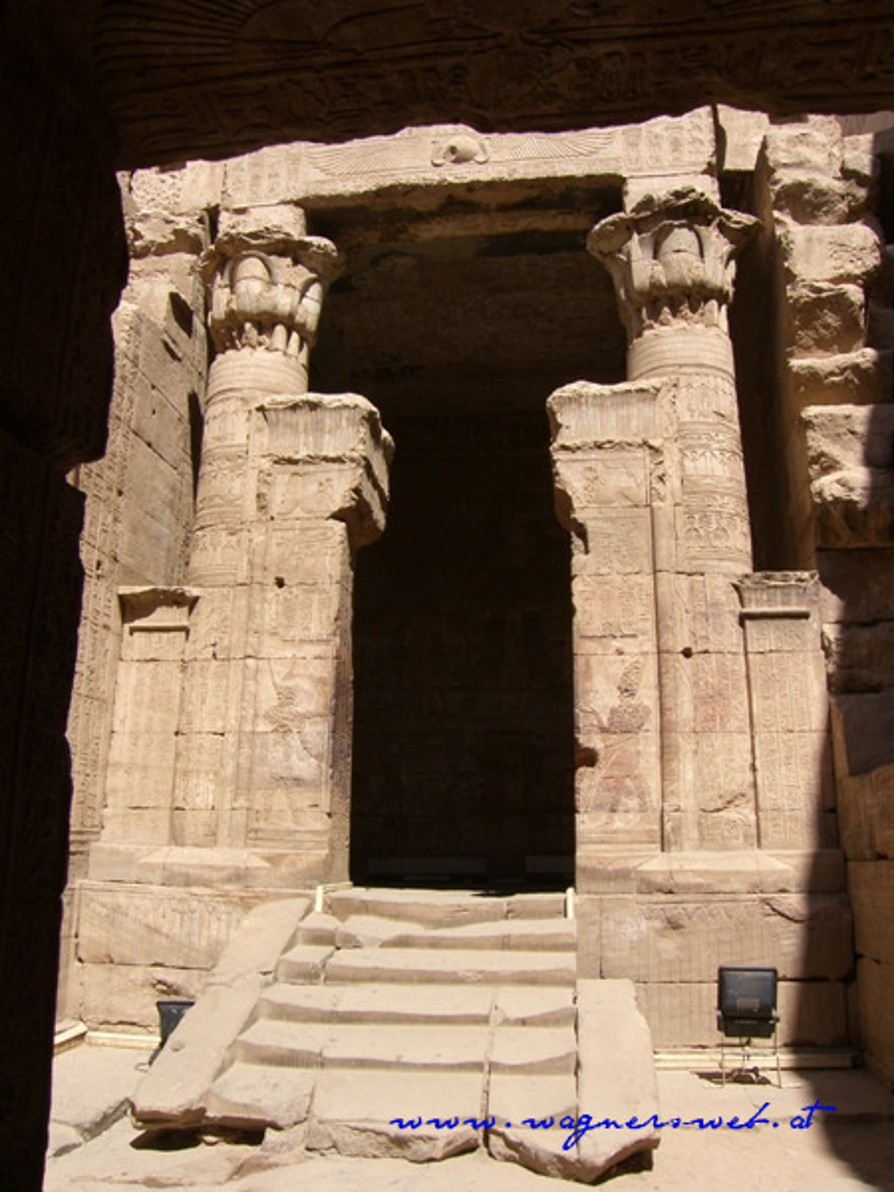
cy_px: 596
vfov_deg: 63.4
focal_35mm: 28
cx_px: 447
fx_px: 964
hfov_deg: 49.7
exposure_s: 1/250
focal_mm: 7.4
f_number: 7.1
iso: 50
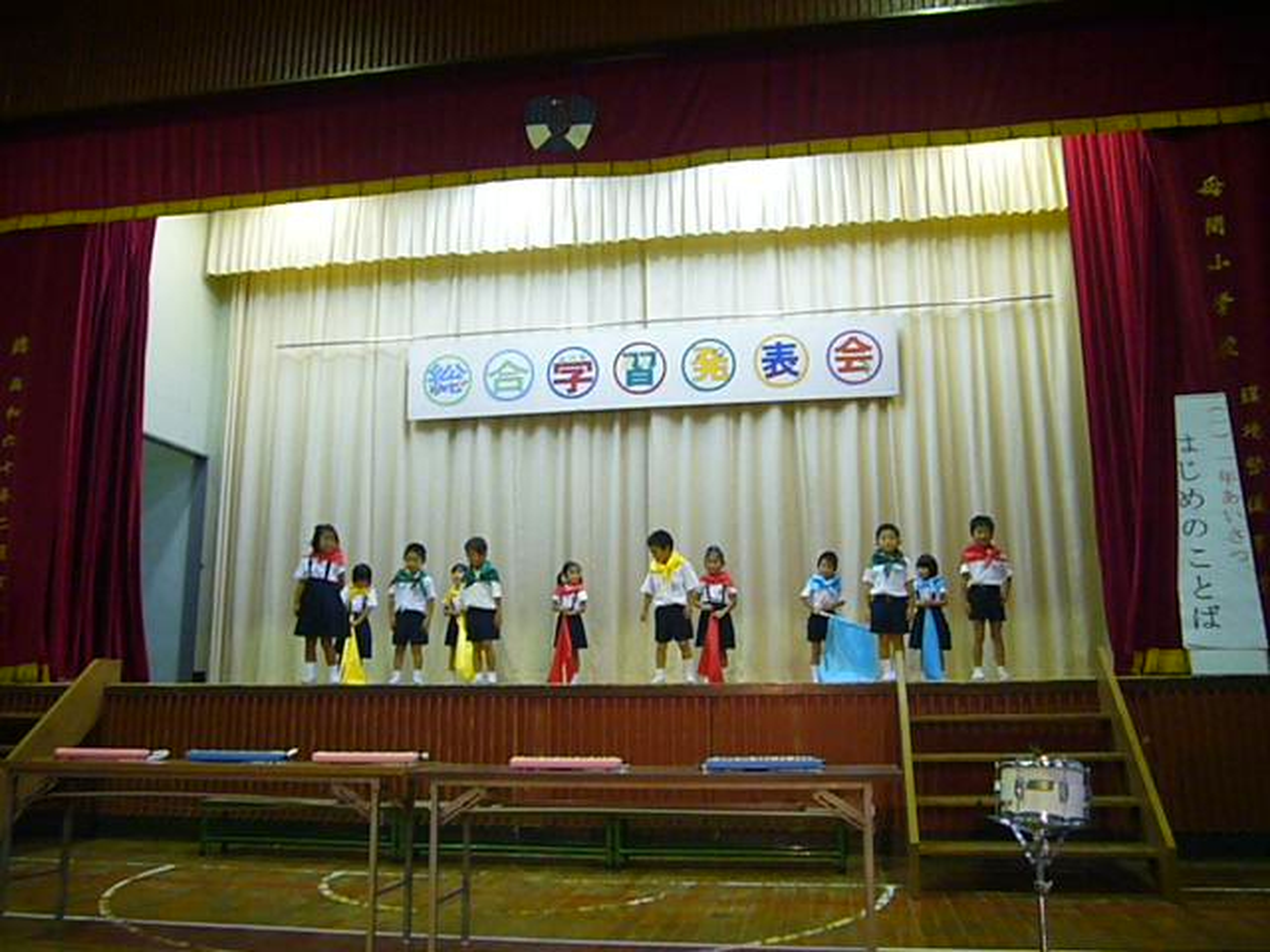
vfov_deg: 46.8
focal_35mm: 30
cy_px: 476
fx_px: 1101
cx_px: 635
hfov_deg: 60.0
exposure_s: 1/60
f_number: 2.9
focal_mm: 4.9
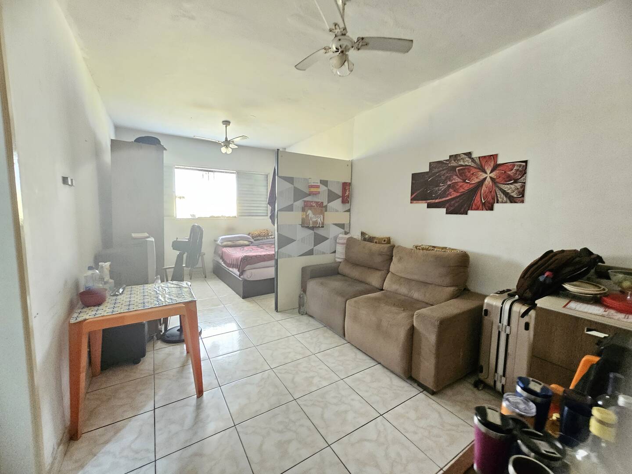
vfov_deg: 89.9
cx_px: 316
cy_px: 237
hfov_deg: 106.2
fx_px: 237
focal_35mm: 13
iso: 1000
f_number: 2.2
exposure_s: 1/24
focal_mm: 2.2
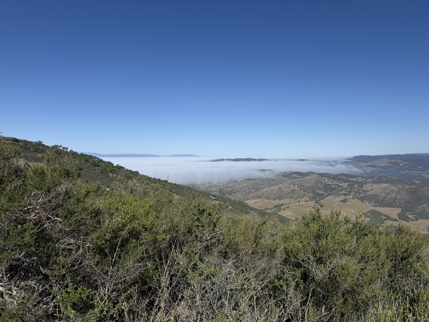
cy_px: 161
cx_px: 214
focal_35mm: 24
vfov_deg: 56.8
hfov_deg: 71.6
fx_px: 297
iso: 80
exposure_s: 1/10309
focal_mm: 6.76
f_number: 1.78
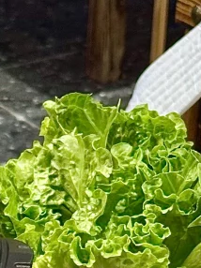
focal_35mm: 242
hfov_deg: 6.1
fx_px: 1876
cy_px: 607
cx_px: -26
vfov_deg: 7.7
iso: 80
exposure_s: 1/50
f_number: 1.78
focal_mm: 6.86
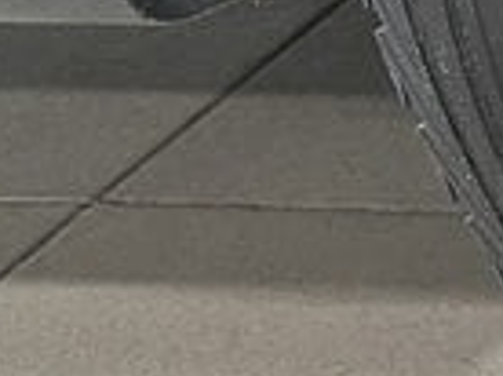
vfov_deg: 8.9
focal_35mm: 157
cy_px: -367
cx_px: 1564
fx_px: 2277
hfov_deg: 9.5
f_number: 1.78
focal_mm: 6.86
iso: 400
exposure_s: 1/50
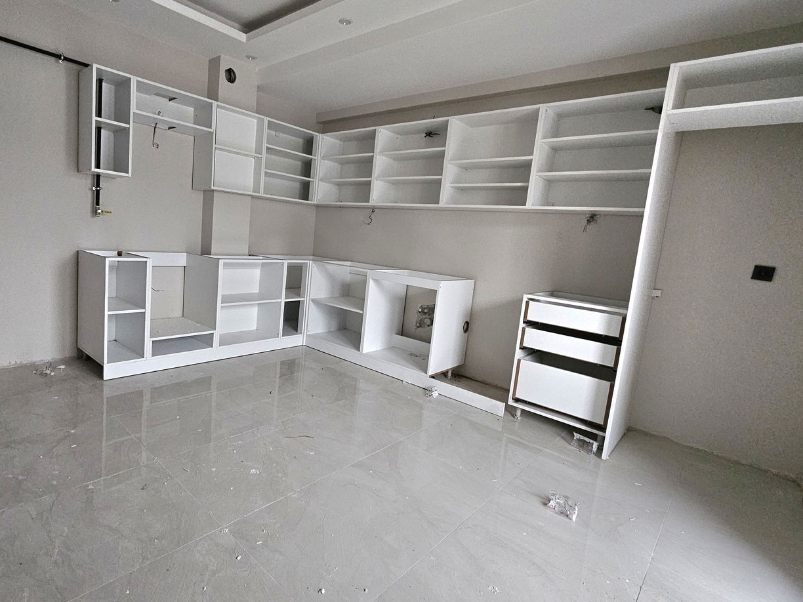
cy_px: 300
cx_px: 329
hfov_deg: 90.1
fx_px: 394
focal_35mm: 17
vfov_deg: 74.7
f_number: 2.2
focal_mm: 2.2
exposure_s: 1/24
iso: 640
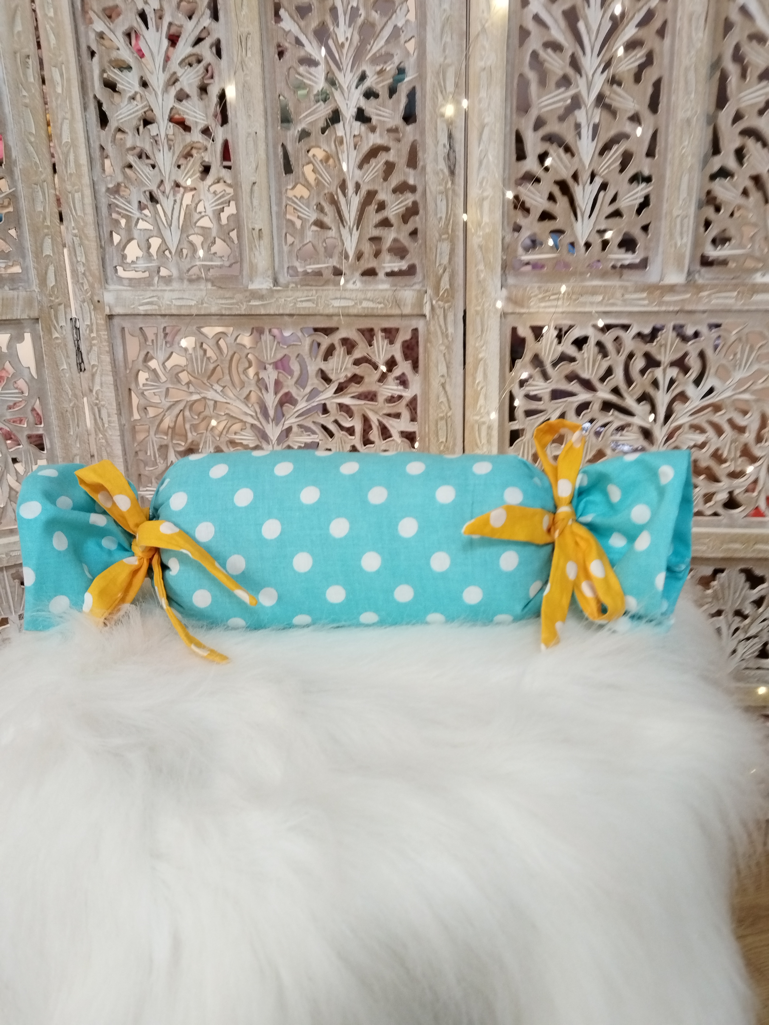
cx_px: 384
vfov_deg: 67.3
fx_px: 770
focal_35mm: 26
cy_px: 512
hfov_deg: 53.1
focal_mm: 4.95
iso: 640
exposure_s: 1/33.3
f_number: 1.9
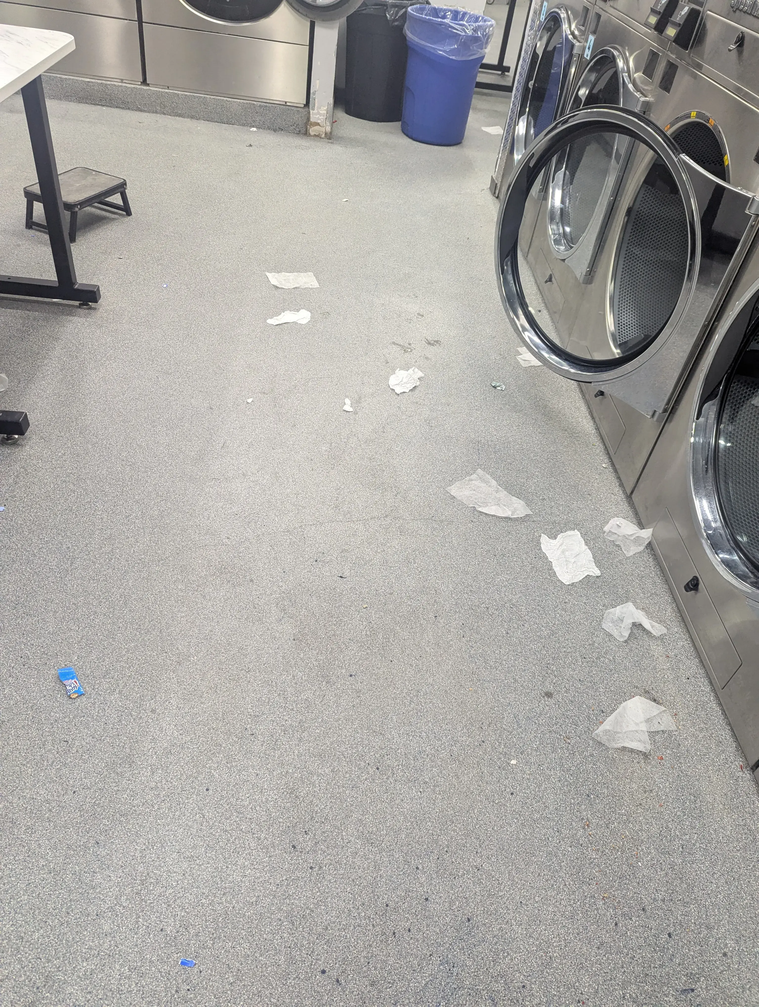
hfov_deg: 56.9
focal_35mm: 24
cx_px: 380
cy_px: 504
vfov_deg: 71.5
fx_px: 700
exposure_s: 1/120
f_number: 1.85
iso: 339
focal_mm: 6.81
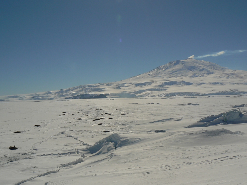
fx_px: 257
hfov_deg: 51.4
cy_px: 92
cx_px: 124
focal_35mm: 36
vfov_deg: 39.7
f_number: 8
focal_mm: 6
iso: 80
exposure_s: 1/2000
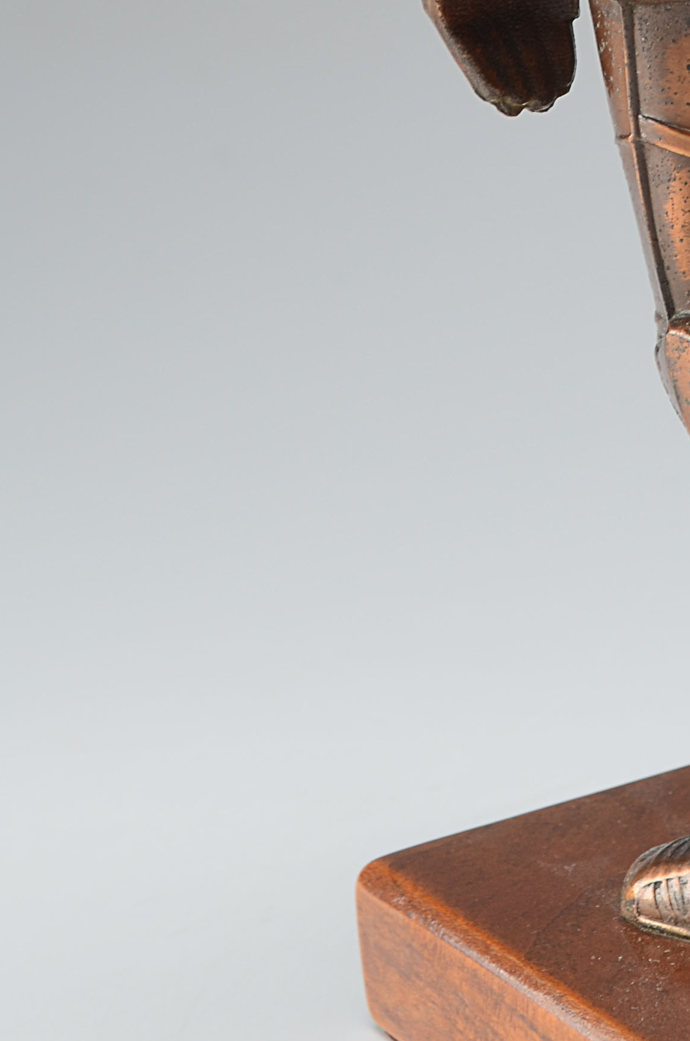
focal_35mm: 170
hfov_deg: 8.0
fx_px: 4909
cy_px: -93
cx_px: 803
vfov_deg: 11.9
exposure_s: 1/80
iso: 100
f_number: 10
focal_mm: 40
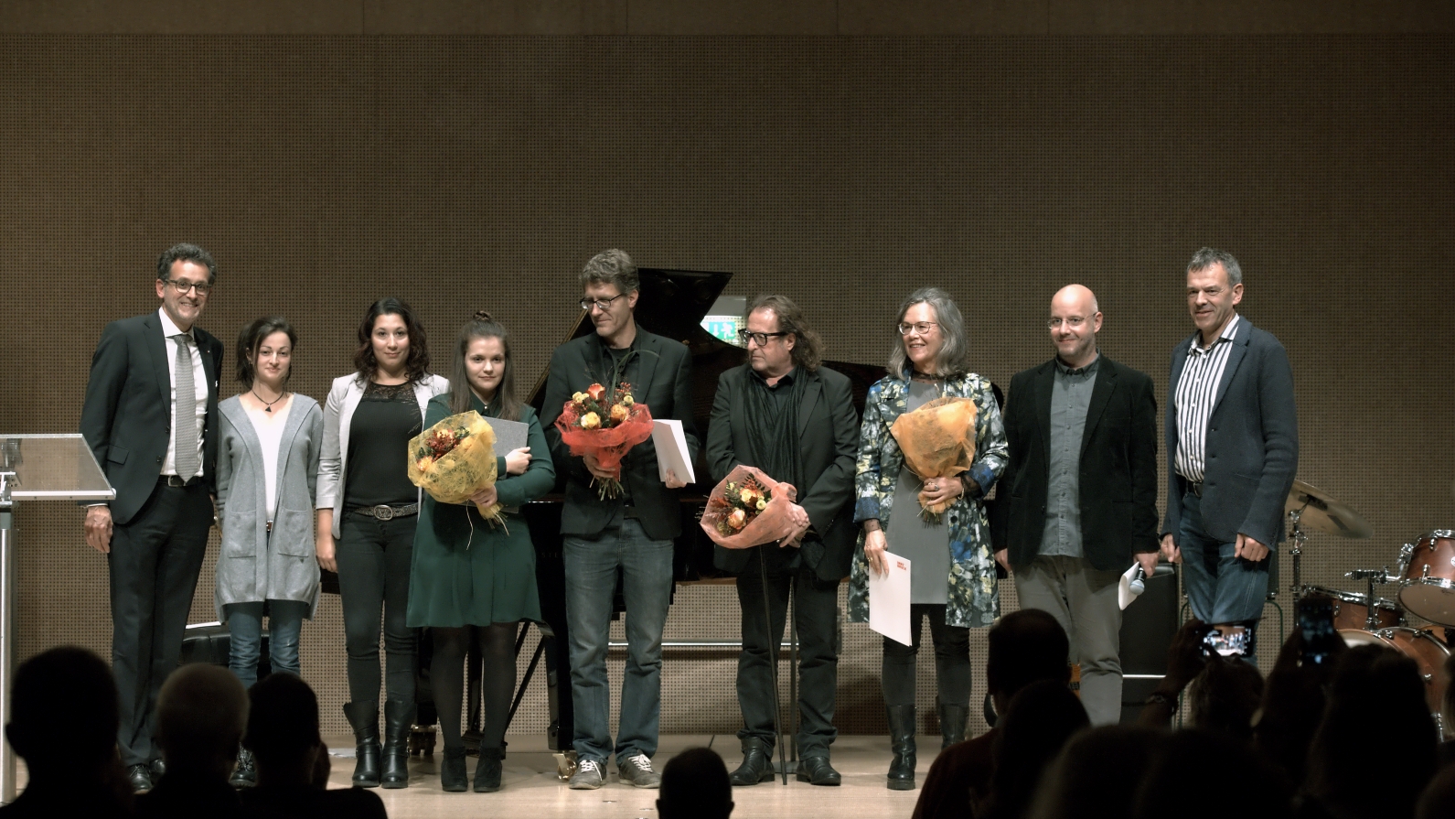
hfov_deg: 22.0
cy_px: 482
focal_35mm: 97
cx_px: 730
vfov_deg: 12.5
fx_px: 3742
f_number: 5.6
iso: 12800
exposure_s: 1/160
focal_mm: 92
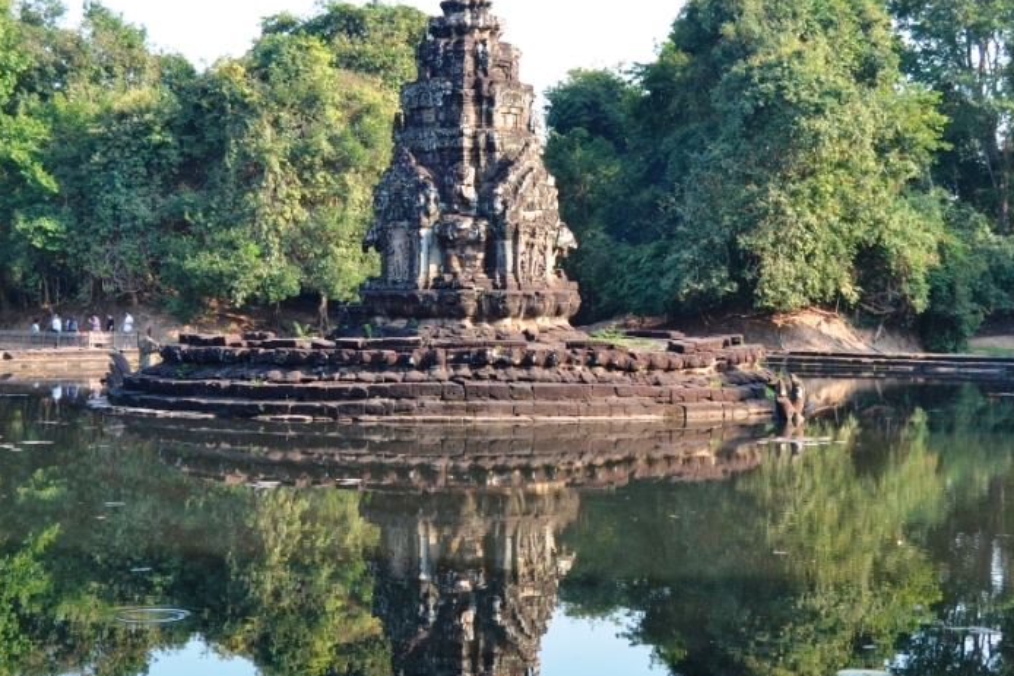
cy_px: 356
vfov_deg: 21.9
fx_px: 1747
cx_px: 488
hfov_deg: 32.4
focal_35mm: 62
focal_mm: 28
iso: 110
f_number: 5.6
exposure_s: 1/125
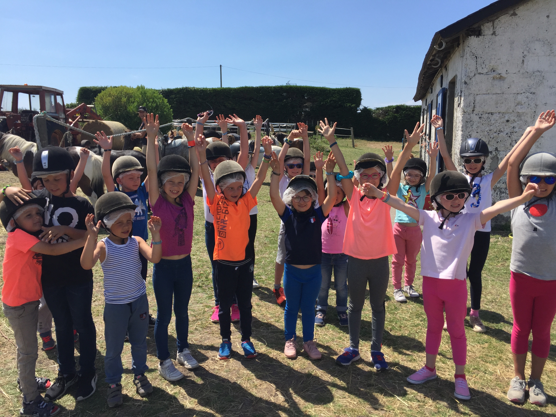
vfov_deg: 48.2
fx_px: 466
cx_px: 278
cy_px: 208
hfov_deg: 61.7
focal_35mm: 29
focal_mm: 4.15
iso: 32
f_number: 2.2
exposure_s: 1/1883
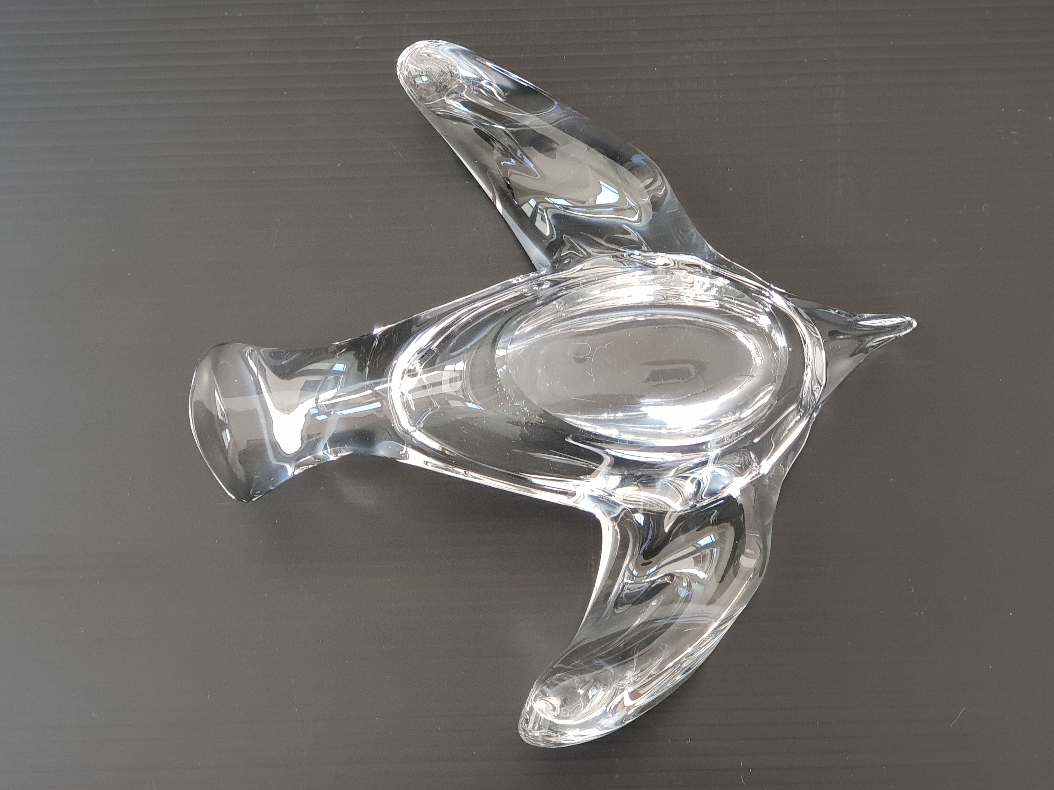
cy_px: 395
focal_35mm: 52
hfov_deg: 36.8
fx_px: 1583
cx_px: 527
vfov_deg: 28.0
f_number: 2.4
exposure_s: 1/33
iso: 125
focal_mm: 6
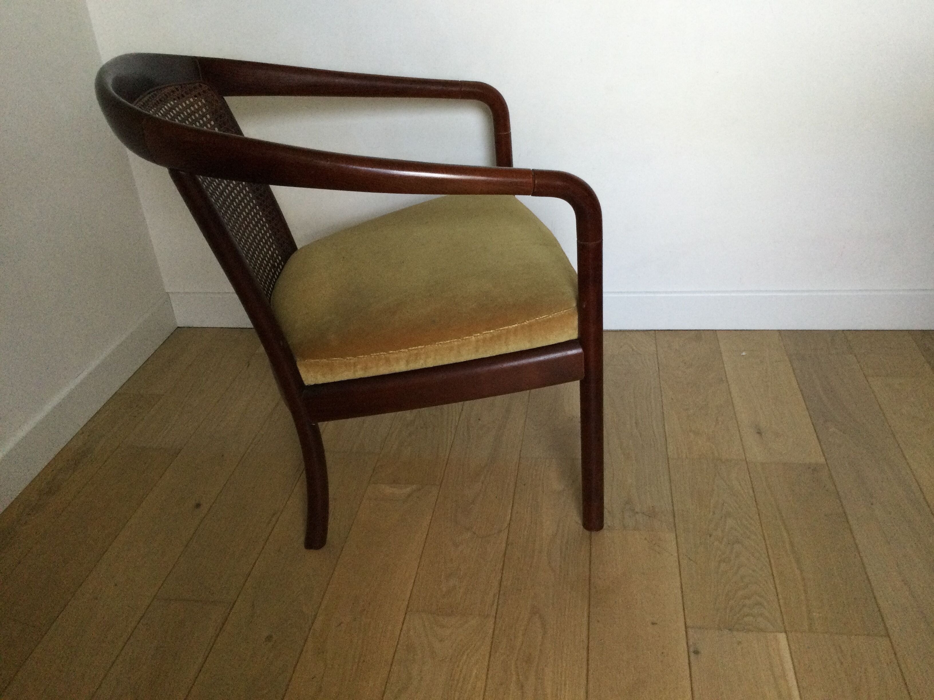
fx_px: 836
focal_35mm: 31
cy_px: 350
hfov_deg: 58.4
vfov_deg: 45.4
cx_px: 467
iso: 125
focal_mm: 3.3
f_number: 2.4
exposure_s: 1/33
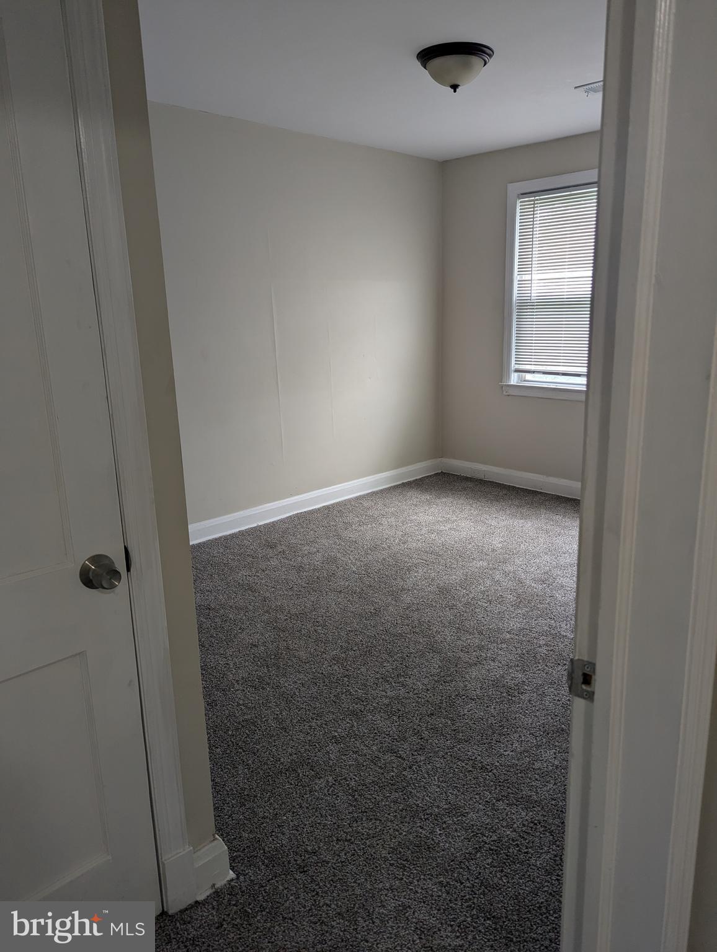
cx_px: 358
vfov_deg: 71.5
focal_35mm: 24
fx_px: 661
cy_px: 476
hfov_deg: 56.9
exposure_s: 1/40
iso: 67
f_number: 1.85
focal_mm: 6.81
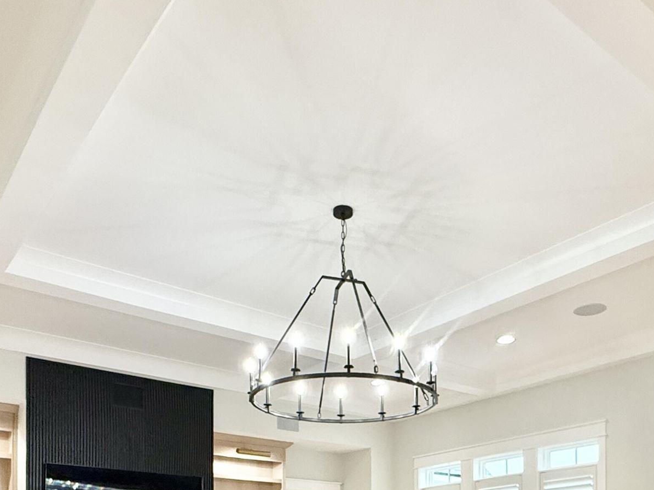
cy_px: 557
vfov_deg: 33.7
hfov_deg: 51.3
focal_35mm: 36
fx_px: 680
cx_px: 364
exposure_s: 1/120
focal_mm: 2.22
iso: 320
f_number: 2.2
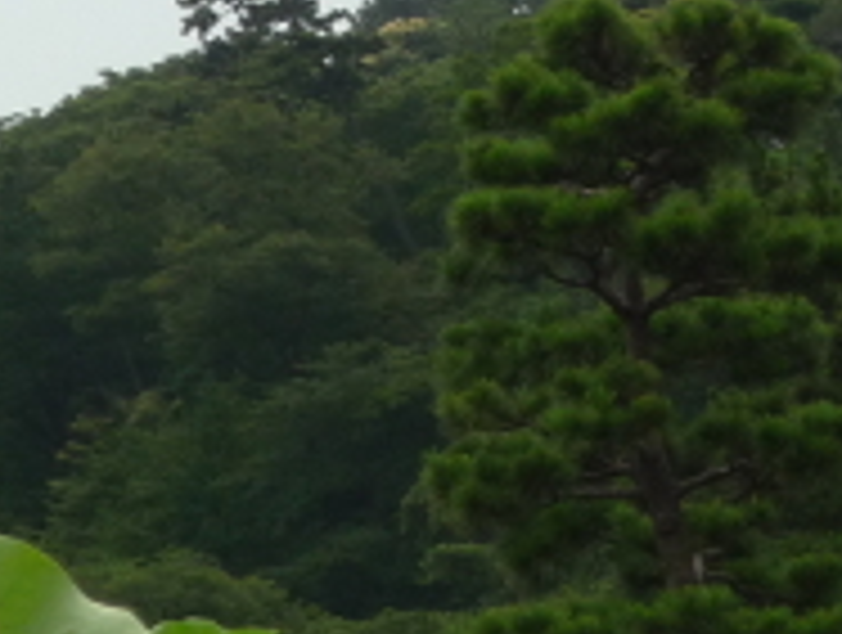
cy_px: 283
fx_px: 7165
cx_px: 306
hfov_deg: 6.7
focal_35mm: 294
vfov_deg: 5.1
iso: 160
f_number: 5.5
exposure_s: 1/80
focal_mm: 15.2
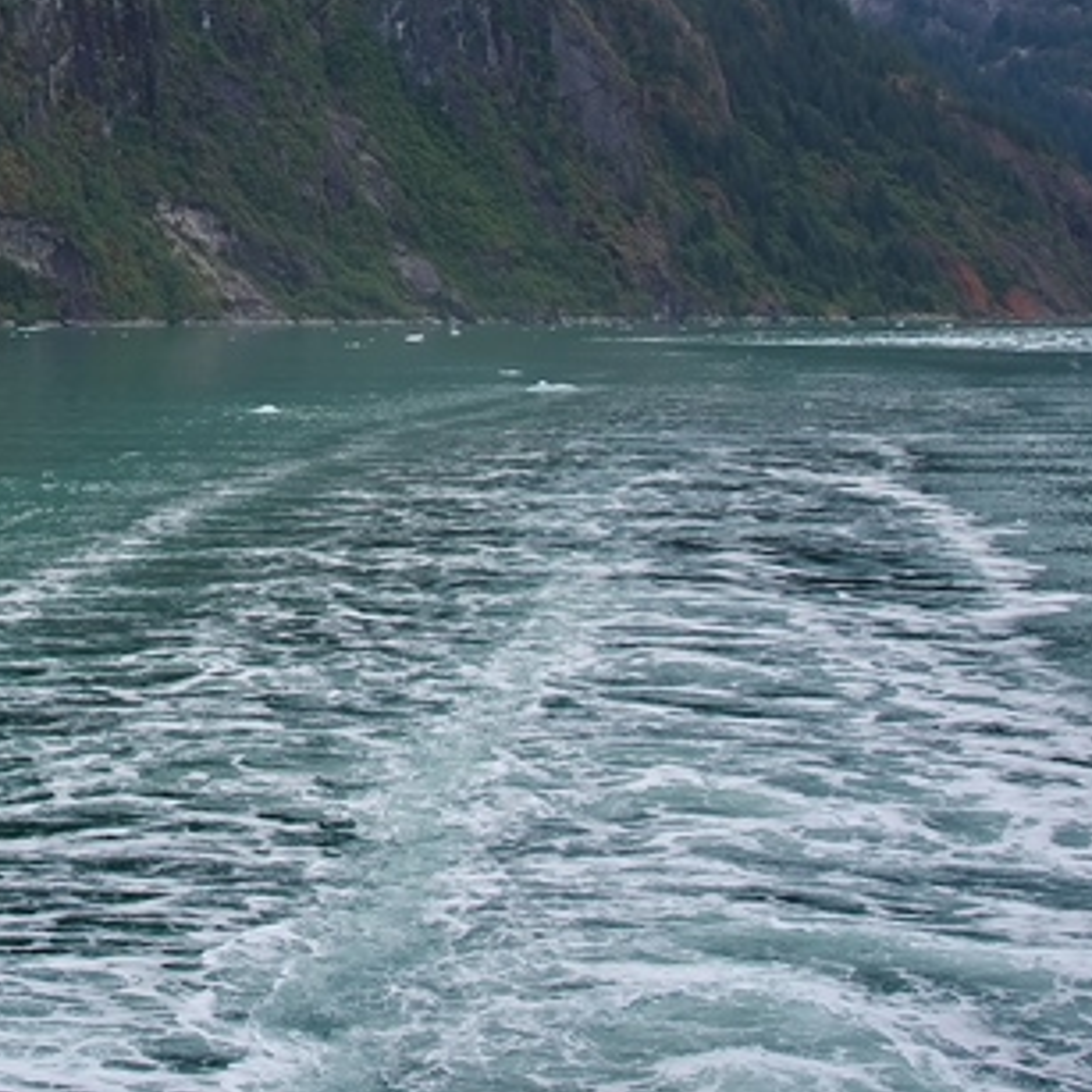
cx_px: -285
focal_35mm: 85
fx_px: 3034
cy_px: 174
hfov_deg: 19.0
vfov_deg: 20.1
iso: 100
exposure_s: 1/200
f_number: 7.1
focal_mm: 24
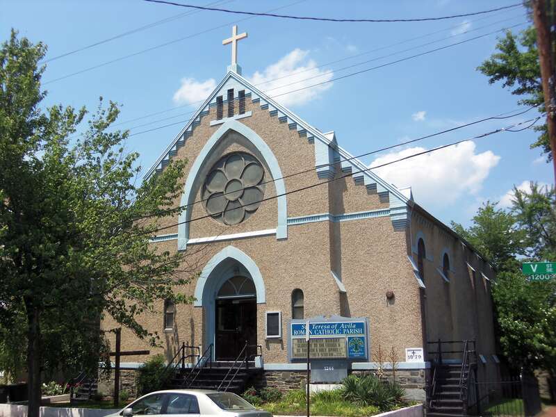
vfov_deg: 37.7
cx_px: 278
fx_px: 610
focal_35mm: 38
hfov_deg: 49.0
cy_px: 208
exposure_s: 1/400
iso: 64
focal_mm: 6.8
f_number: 4.3
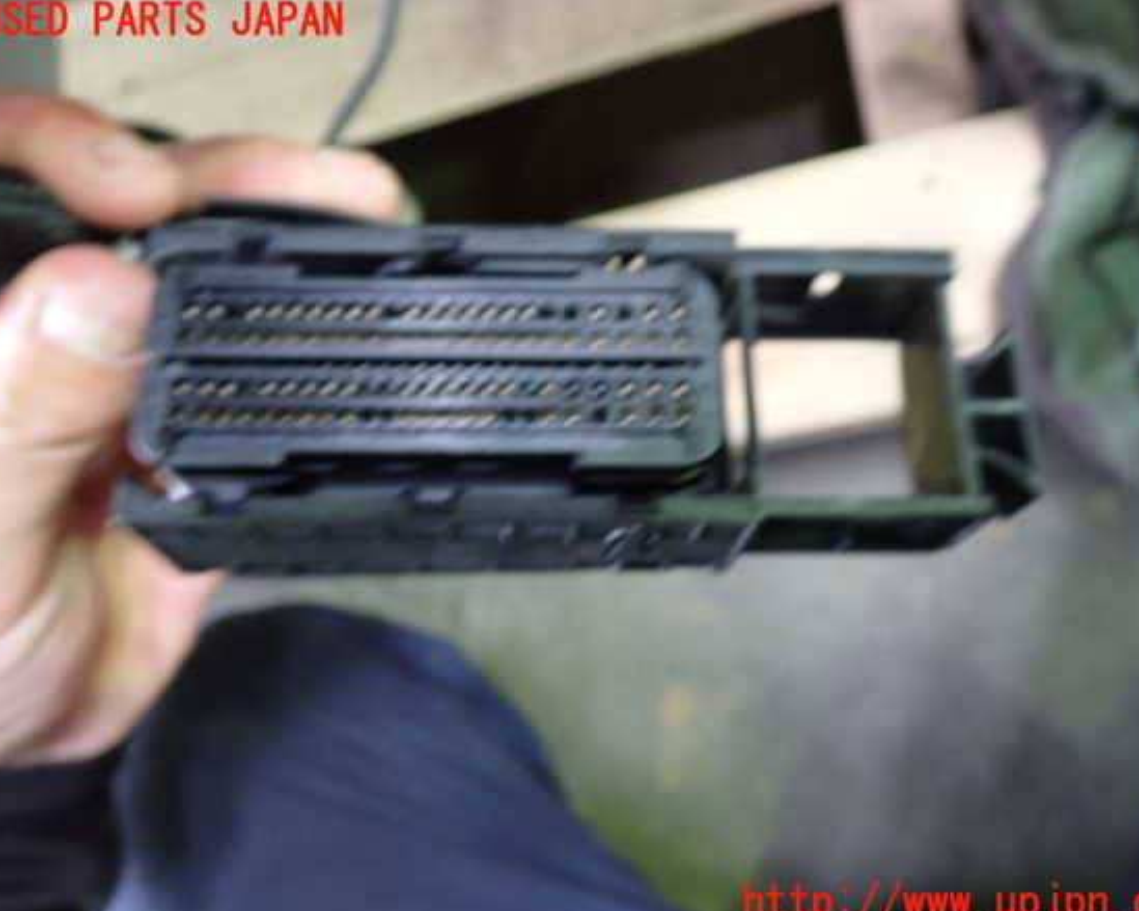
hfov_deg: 55.7
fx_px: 1079
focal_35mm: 32
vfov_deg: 45.8
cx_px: 589
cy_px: 463
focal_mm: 5.4
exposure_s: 1/20
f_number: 2.3
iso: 800
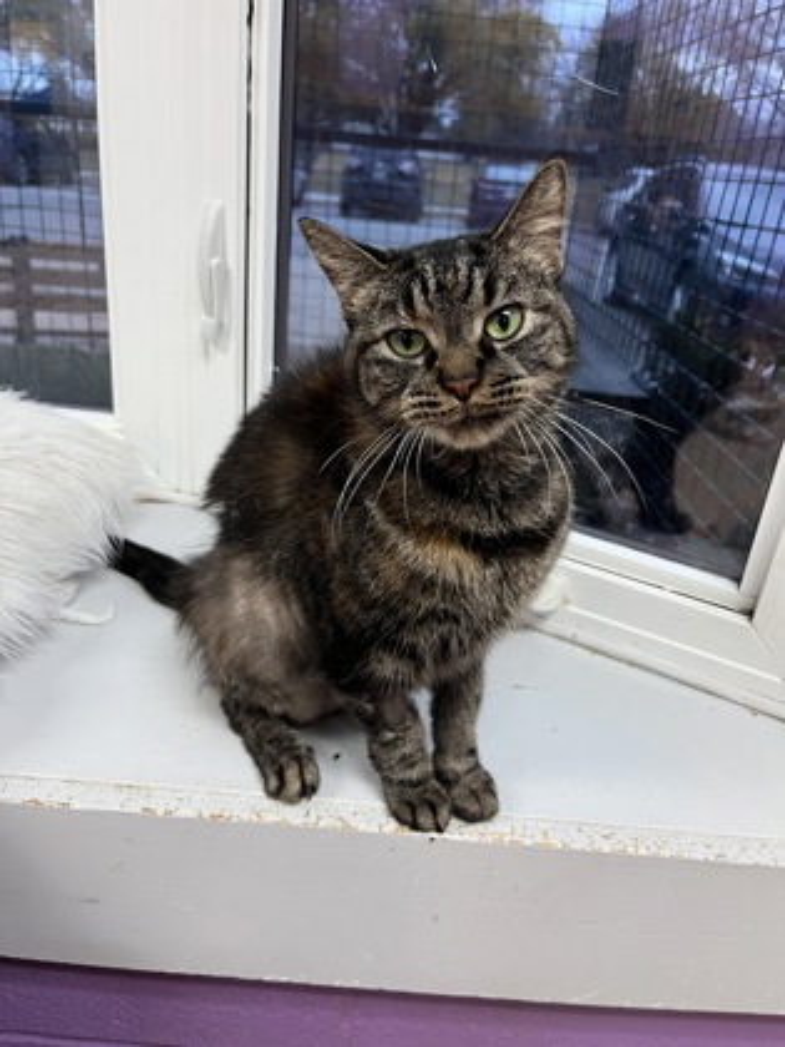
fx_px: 786
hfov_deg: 53.1
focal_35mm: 26
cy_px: 524
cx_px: 392
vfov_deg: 67.3
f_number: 1.6
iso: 80
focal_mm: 5.1
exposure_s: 1/60
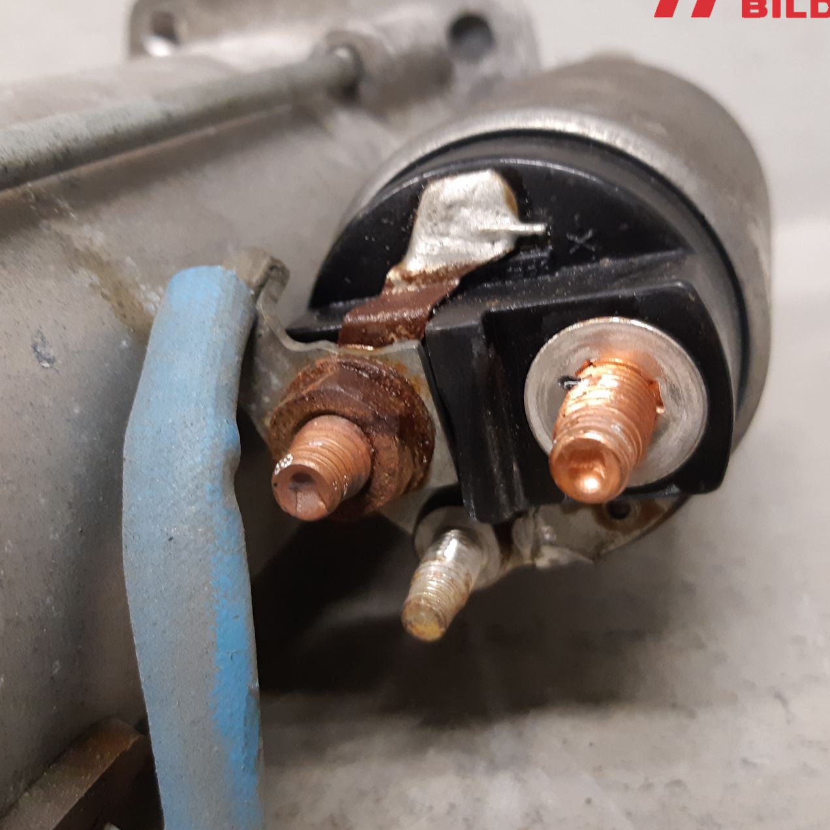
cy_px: 408
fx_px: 1004
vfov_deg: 44.9
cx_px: 386
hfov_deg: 44.9
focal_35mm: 37
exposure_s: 1/33
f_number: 1.7
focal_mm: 3.93
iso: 250
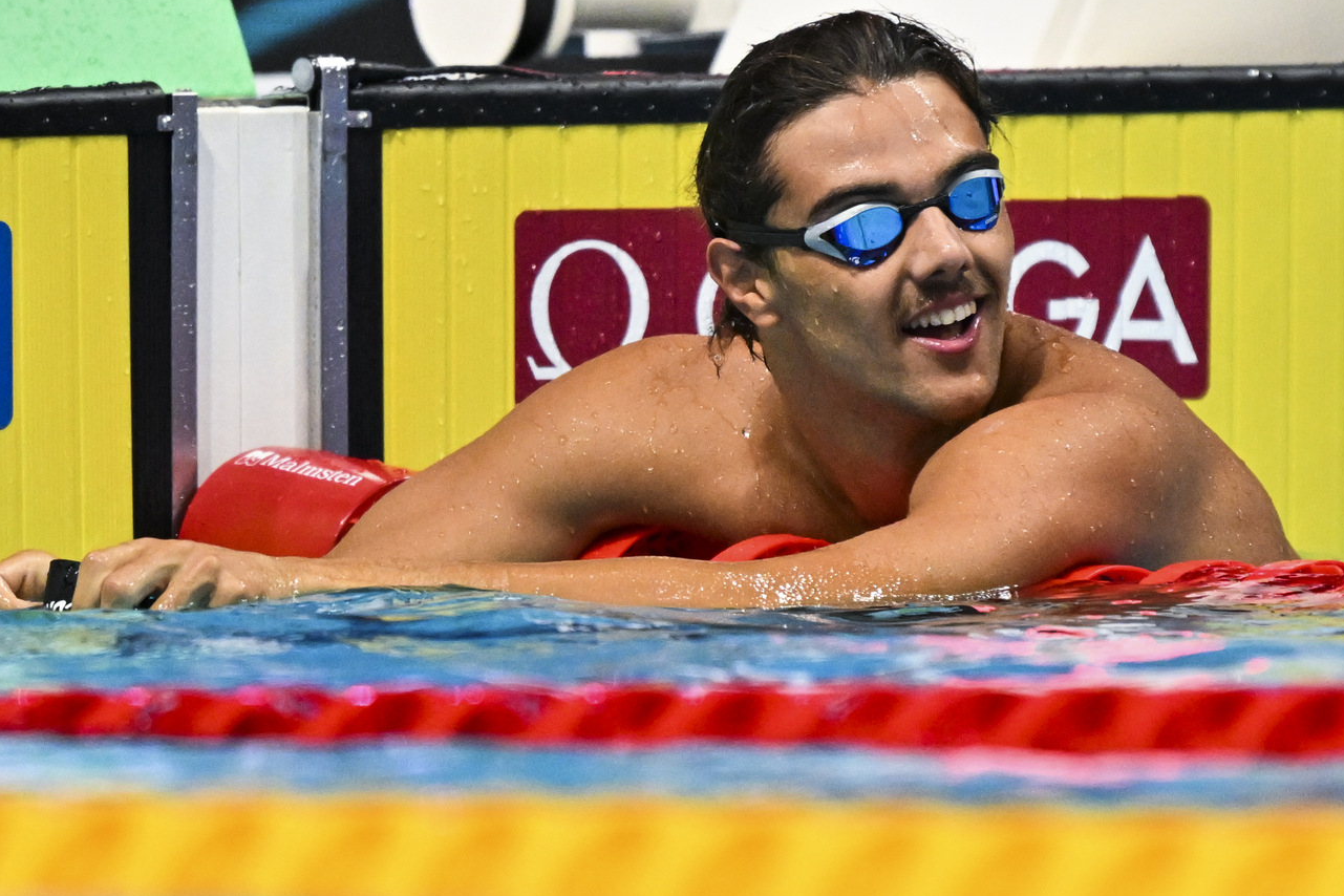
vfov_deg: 1.5
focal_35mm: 918
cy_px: 409
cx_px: 683
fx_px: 34269
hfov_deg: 2.2
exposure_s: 1/2000
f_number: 4
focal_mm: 560
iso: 3200
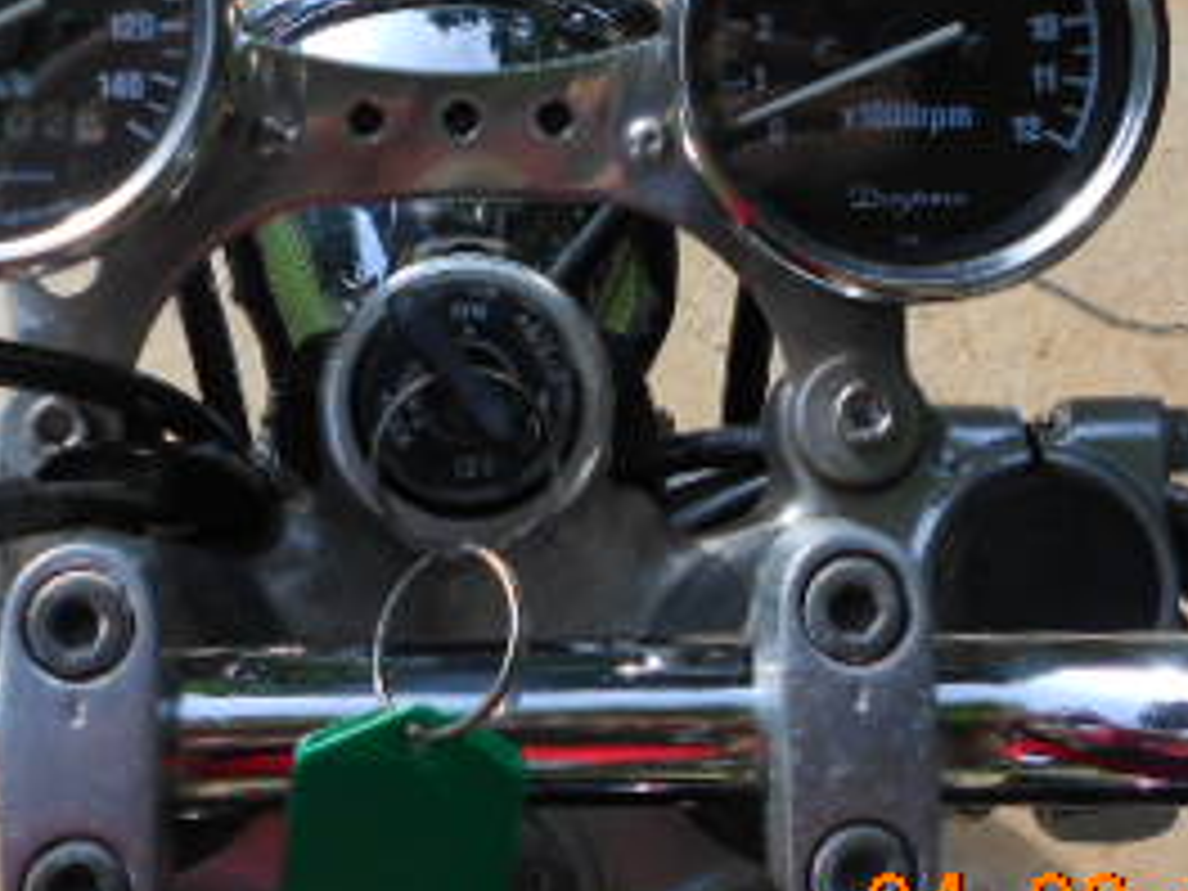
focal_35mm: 63
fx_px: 2162
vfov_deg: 22.6
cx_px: 522
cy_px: 45
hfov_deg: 30.7
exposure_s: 1/500
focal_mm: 4.6
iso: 80
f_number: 3.2
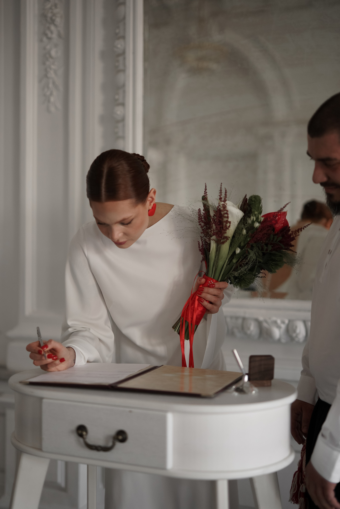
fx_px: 708
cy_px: 254
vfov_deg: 39.6
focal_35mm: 50
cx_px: 170
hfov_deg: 27.0
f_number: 1.4
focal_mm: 50
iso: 640
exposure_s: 1/320
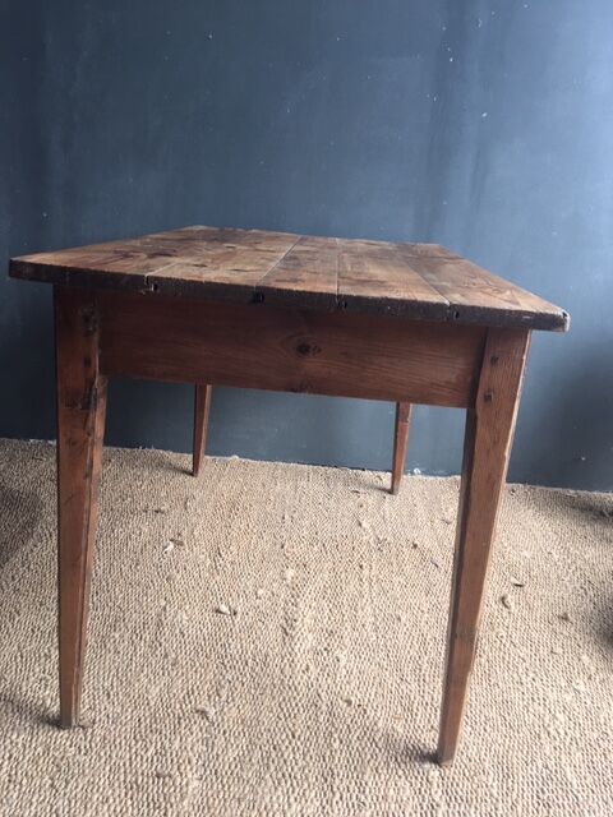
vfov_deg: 61.7
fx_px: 685
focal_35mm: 29
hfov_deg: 48.2
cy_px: 408
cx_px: 306
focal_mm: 4.15
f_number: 2.2
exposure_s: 1/50
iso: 25
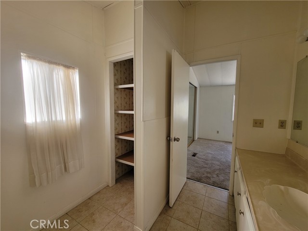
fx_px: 116
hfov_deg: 106.2
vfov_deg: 89.9
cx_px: 154
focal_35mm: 13
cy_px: 116
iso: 50
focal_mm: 2.2
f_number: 2.2
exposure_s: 1/60
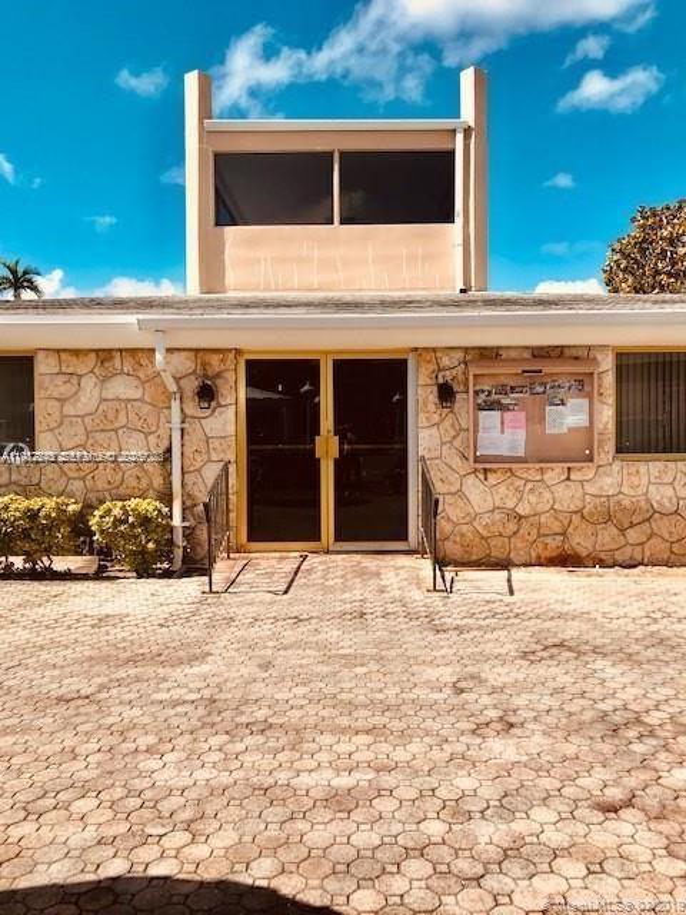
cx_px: 343
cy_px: 458
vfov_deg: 63.4
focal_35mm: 28
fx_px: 740
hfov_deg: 49.7
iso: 20
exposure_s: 1/2227
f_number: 1.8
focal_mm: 3.99
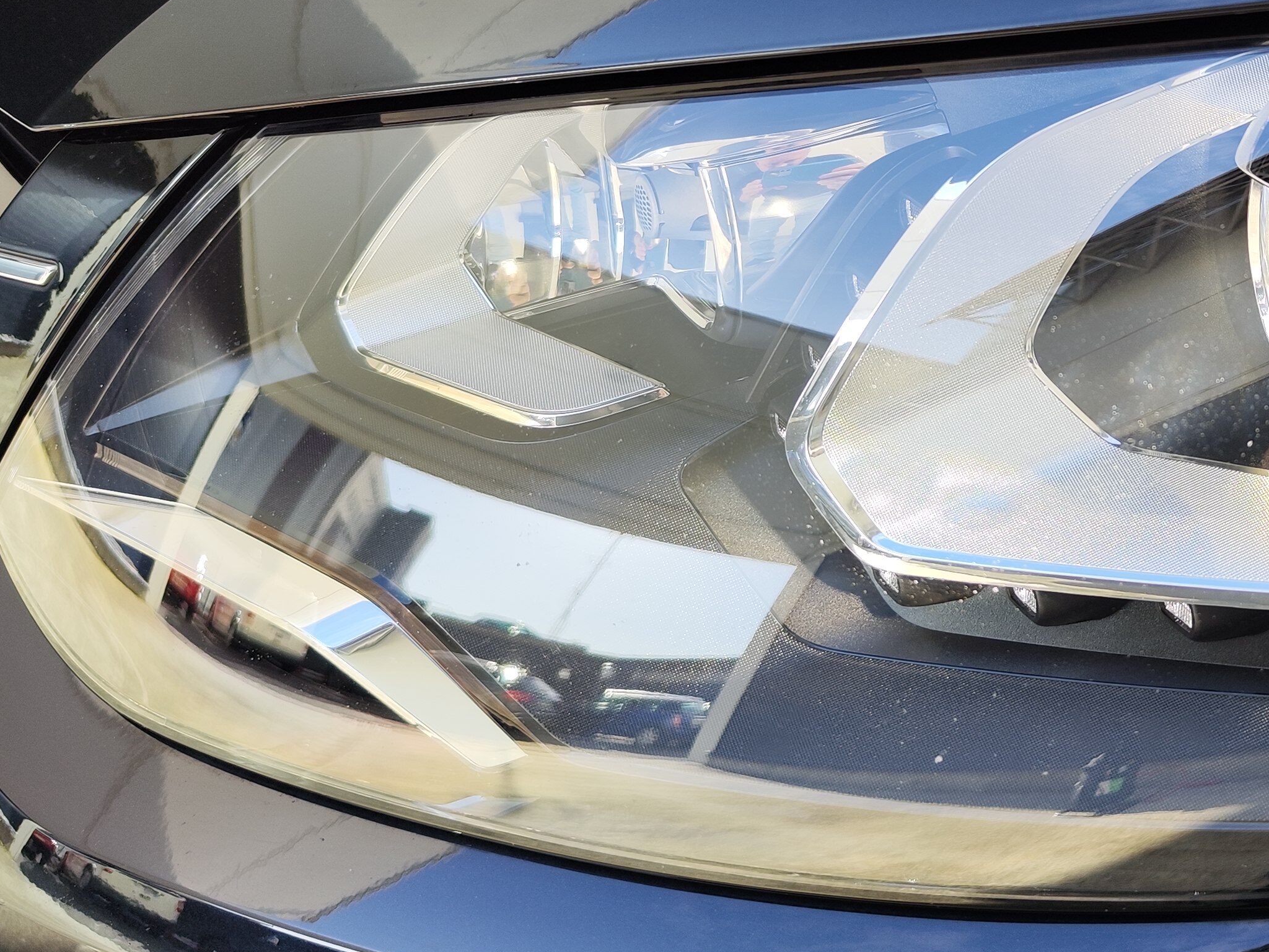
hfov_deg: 39.0
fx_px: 1686
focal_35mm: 46
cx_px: 1080
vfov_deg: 31.4
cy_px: 372
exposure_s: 1/174
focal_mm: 7.01
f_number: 1.69
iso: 50
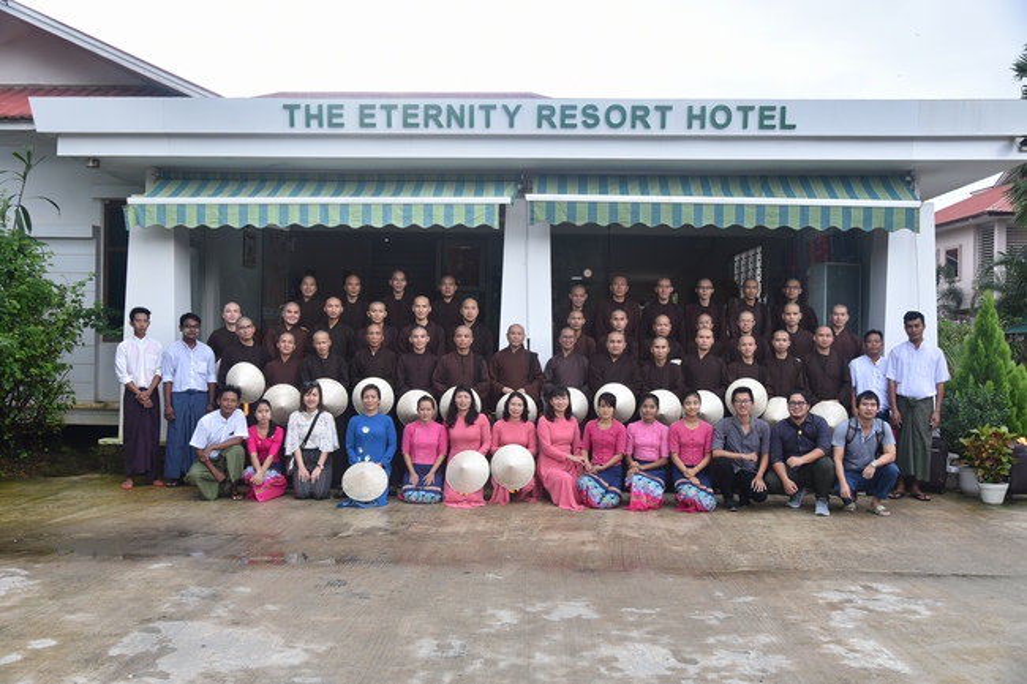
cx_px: 514
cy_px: 342
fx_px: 970
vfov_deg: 38.9
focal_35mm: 34
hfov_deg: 55.8
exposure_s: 1/160
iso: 320
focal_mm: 34
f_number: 5.6
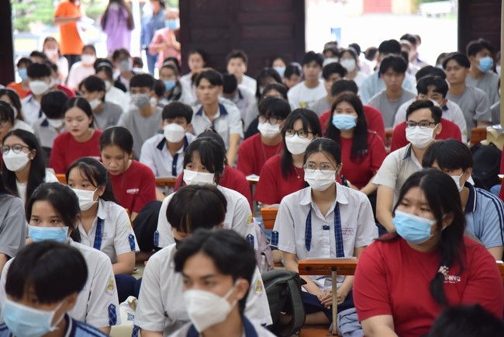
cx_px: 252
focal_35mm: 120
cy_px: 168
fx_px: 1681
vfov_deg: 11.4
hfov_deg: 17.1
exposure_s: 1/125
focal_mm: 120
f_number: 4
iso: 2000
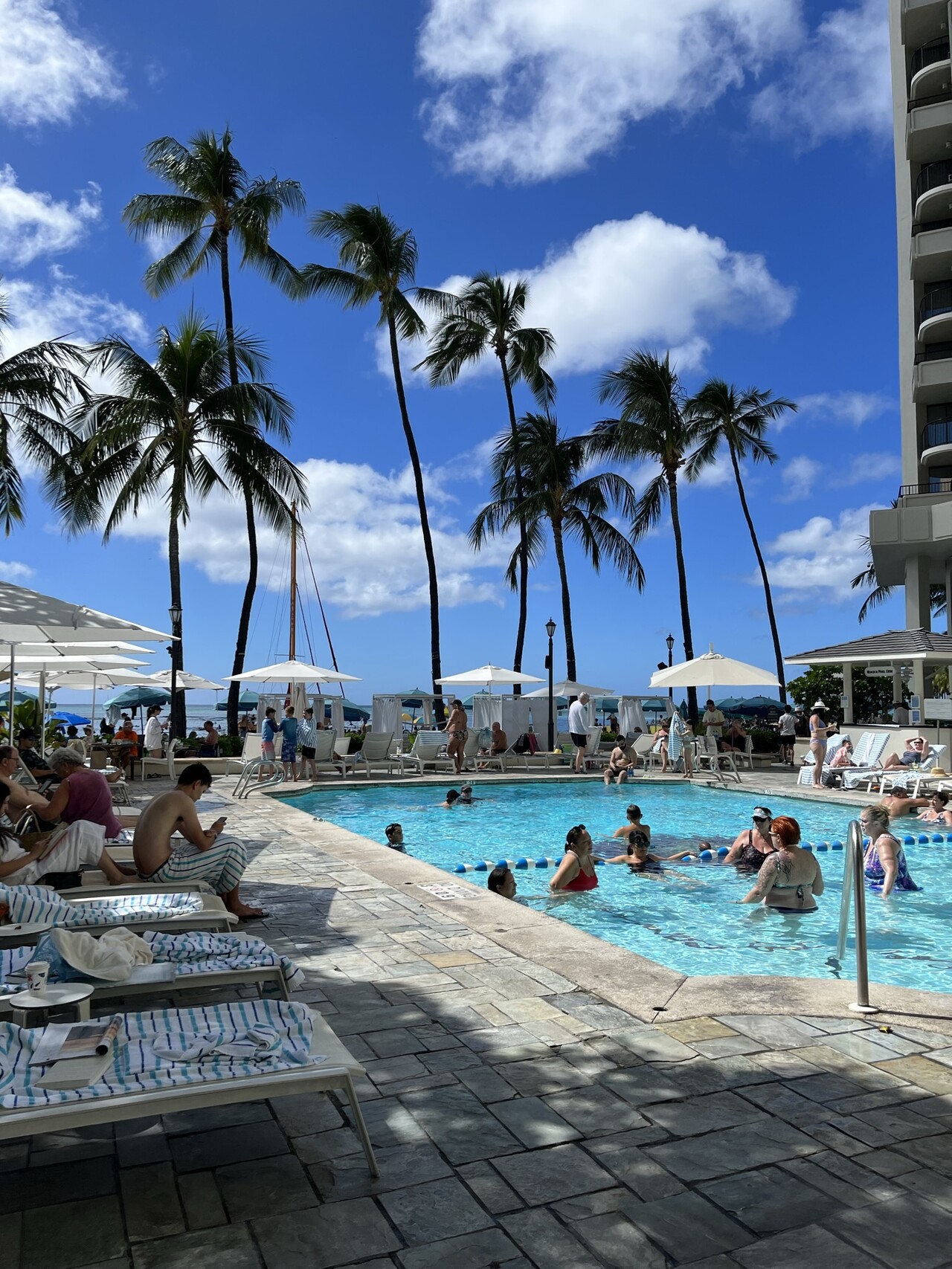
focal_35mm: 26
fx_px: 954
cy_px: 634
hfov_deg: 53.1
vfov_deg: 67.3
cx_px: 476
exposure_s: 1/5848
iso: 50
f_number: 1.6
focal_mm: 5.1
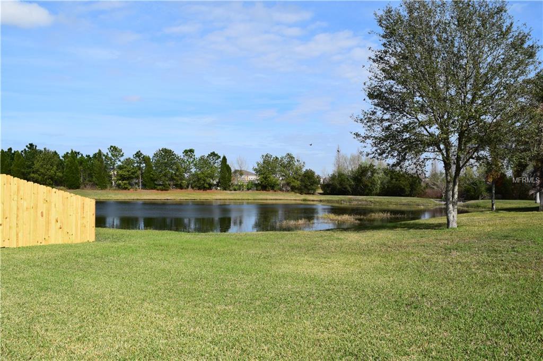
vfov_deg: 43.6
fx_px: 452
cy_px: 180
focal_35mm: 30
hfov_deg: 61.9
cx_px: 272
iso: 220
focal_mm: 20
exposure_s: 1/500
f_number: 11
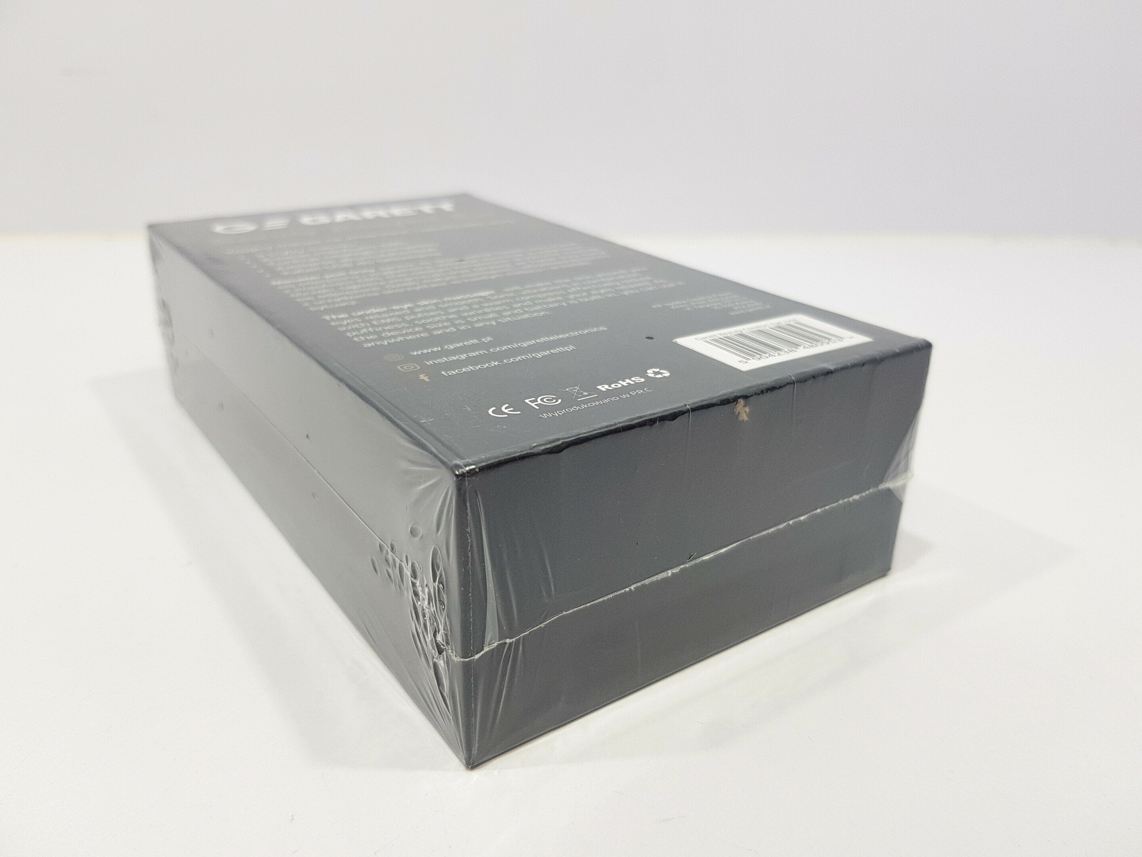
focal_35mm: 26
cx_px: 571
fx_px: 858
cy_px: 428
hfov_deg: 67.3
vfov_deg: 53.1
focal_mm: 4.3
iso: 40
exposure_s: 1/215
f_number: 1.7
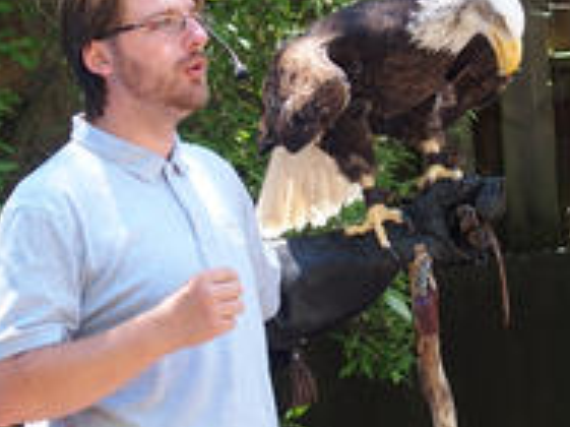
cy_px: 15
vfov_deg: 5.5
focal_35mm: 270
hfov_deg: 7.3
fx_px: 4443
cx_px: 363
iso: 160
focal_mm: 24
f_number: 2.8
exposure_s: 1/200
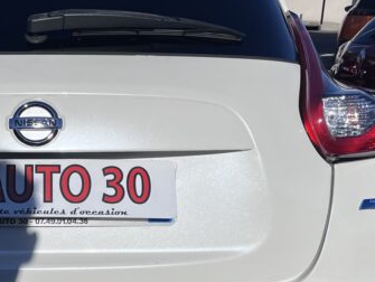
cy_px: 217
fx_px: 672
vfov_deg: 23.4
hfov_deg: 29.9
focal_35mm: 62
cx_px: 44
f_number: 1.6
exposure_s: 1/13333
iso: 50
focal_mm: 5.1
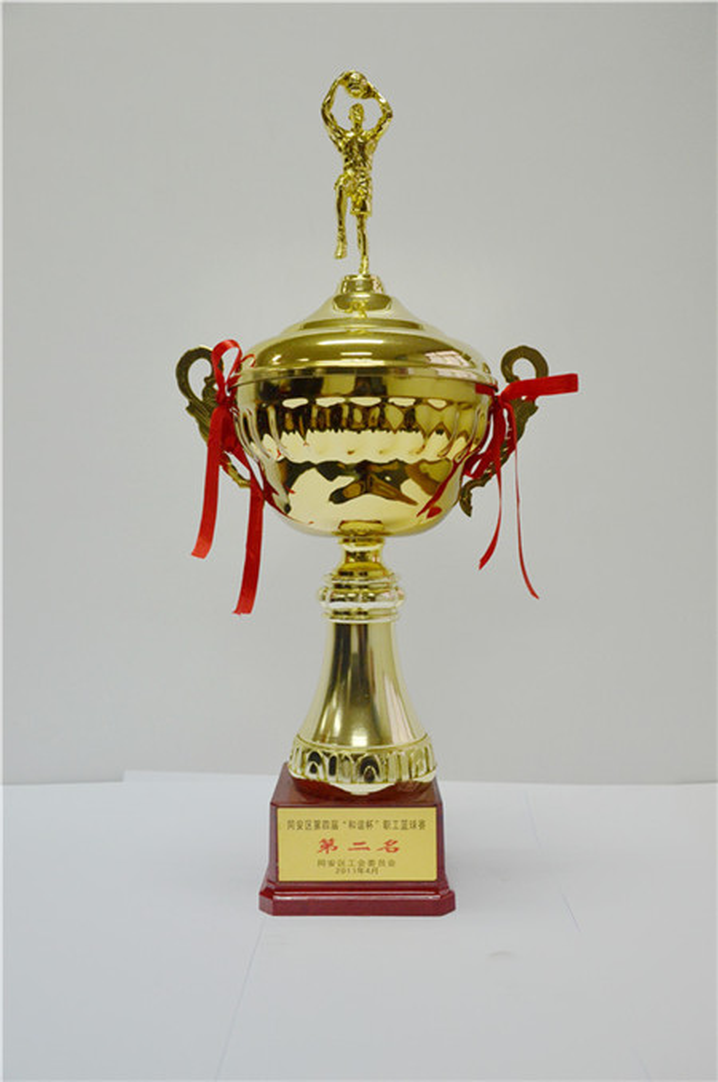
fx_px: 990
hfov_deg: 39.9
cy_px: 541
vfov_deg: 57.3
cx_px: 359
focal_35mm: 33
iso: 640
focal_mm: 22
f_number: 4.5
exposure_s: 1/40
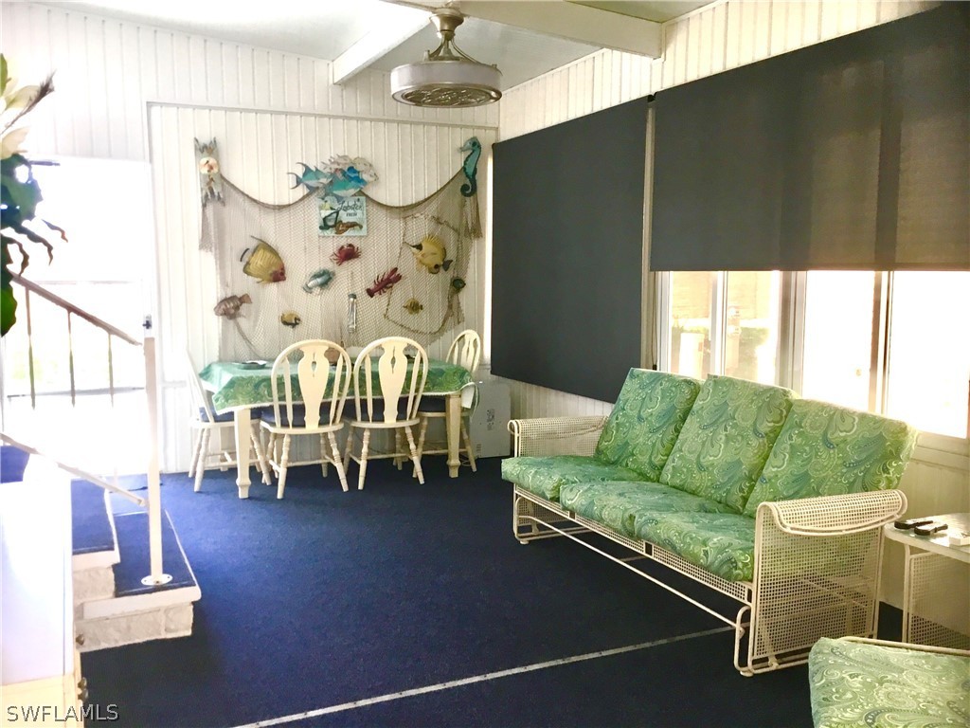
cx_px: 485
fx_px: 869
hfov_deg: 58.4
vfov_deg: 45.4
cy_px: 364
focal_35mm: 31
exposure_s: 1/33
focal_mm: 3.3
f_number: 2.4
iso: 32
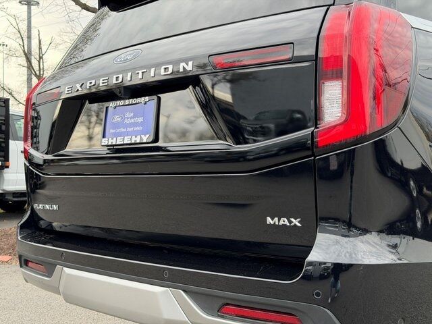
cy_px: 162
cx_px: 216
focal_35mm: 48
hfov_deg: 39.7
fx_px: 599
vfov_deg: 30.3
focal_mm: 6.76
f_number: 1.78
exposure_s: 1/450
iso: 80
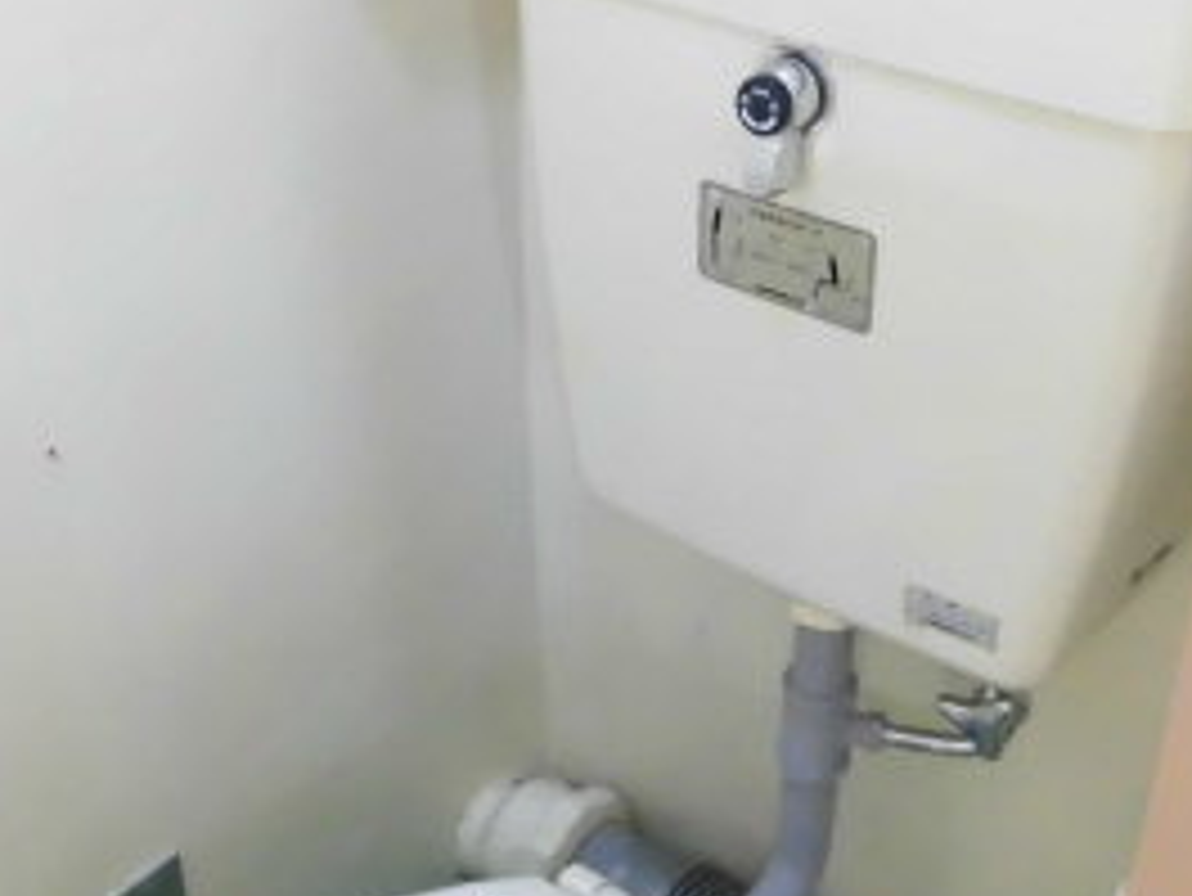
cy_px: 707
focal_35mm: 58
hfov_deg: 32.7
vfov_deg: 24.9
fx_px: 1998
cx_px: 319
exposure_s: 1/25
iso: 400
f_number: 3.1
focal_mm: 4.3
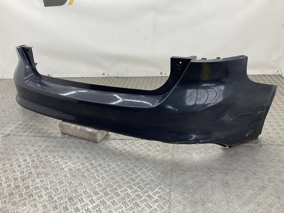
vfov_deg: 48.2
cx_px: 142
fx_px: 238
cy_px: 106
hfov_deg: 61.7
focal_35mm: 29
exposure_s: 1/100
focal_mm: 3
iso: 25
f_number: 1.8
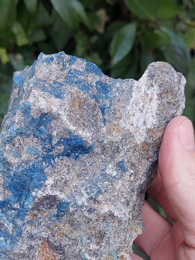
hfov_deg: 42.9
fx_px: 248
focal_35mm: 33
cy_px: 162
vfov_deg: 54.7
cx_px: 91
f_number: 1.8
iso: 64
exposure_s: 1/100
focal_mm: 5.23
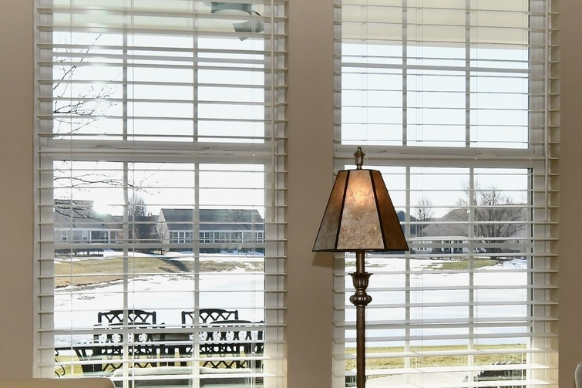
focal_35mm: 57
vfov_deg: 23.6
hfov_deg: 35.1
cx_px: 276
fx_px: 921
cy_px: 280
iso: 640
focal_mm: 14
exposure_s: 1/250
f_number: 14
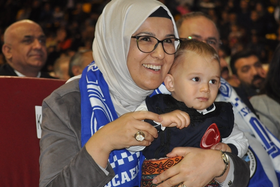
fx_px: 876
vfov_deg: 12.2
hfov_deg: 18.2
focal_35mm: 113
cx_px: 145
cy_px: 105
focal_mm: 55
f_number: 4
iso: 800
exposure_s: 1/60
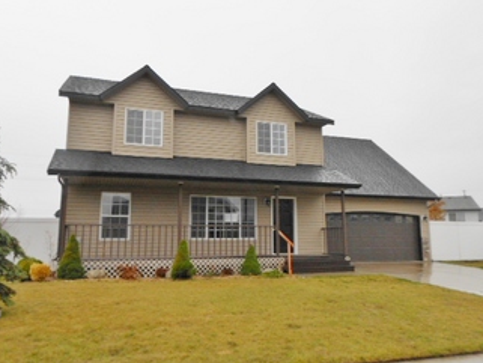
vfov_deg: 49.7
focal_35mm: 28
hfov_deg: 63.4
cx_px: 241
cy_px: 170
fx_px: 391
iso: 80
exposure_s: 1/40
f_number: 3.2
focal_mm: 4.6
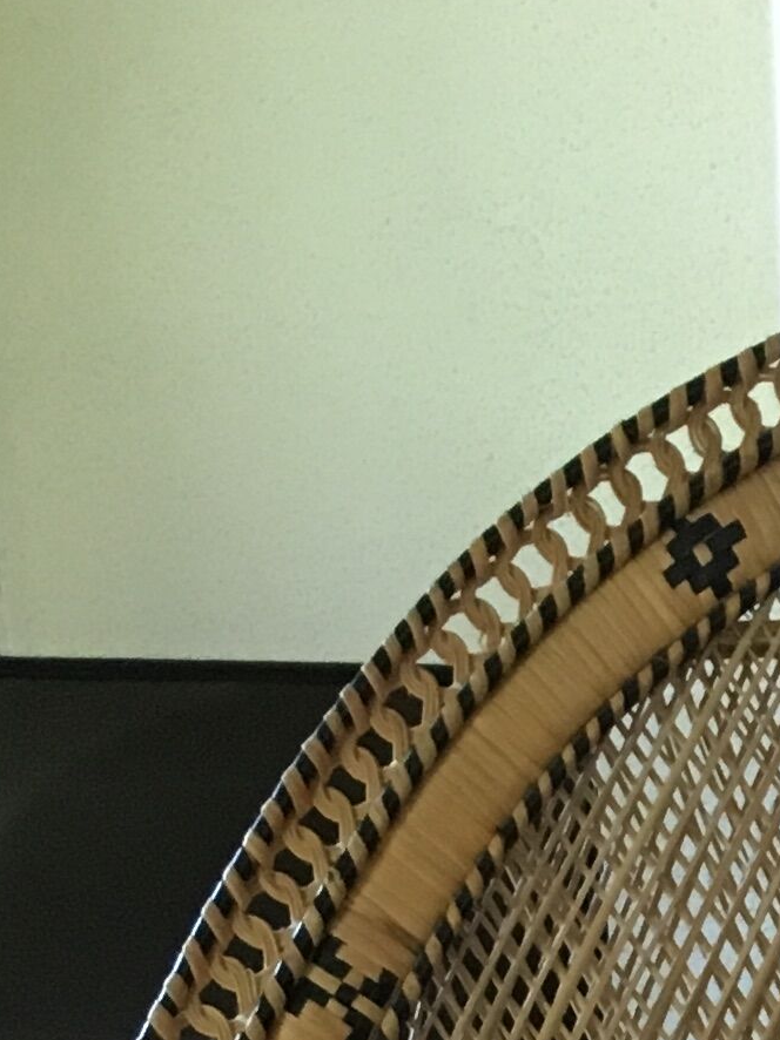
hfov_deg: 10.6
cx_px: 1394
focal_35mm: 132
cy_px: 2203
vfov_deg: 12.7
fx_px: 3968
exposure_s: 1/33
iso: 160
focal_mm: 4.15
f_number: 2.2
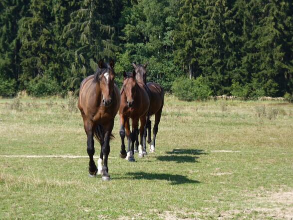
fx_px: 1456
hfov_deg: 11.5
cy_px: 110
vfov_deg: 8.6
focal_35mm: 172
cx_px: 146
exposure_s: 1/250
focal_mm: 30.5
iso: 80
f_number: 4.5
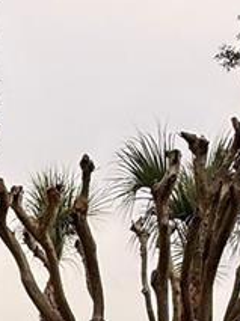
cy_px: 533
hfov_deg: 16.8
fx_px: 733
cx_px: -127
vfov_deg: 19.9
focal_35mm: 79
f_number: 2.2
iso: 50
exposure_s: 1/170
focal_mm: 2.22
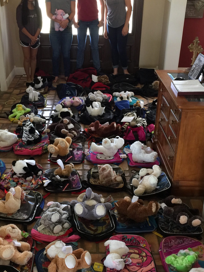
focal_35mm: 47
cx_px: 77
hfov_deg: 30.8
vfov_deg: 40.4
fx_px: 369
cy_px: 139
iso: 80
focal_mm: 4.15
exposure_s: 1/15
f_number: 2.2
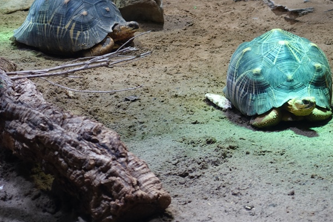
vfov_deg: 13.9
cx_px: 249
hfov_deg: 20.7
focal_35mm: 98
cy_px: 58
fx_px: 906
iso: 200
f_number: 2.8
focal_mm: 21.19
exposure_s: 1/60
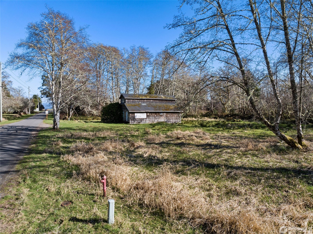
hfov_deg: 71.6
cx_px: 156
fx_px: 217
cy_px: 117
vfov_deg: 56.8
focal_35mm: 24
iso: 170
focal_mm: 12.29
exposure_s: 1/1250
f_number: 2.8
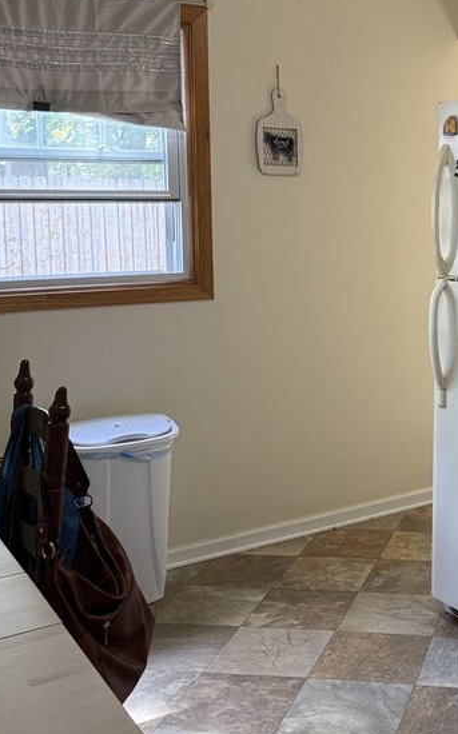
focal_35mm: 50
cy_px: 308
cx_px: 482
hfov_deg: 24.4
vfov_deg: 40.2
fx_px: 1000
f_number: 1.78
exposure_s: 1/115
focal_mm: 6.76
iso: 200
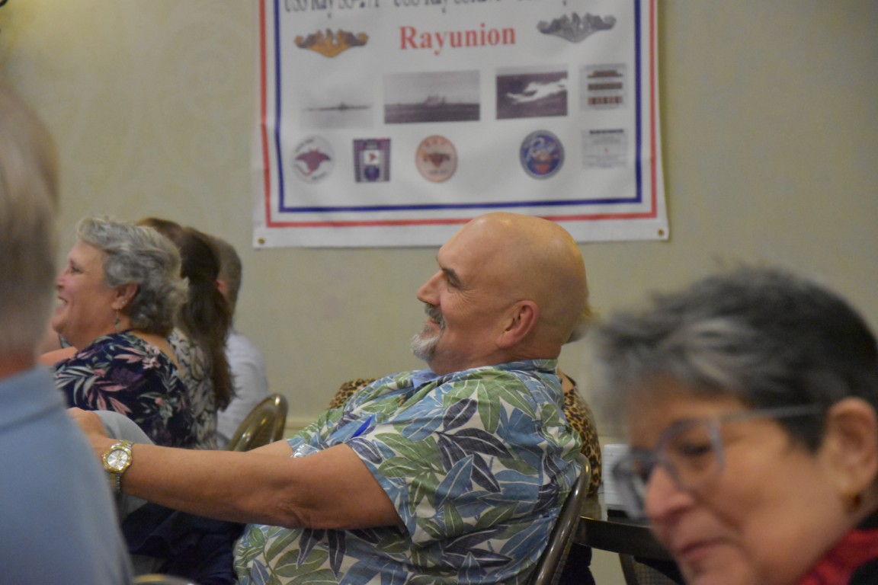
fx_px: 3292
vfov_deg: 10.2
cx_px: 439
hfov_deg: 15.2
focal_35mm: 135
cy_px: 292
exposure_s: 1/125
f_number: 5.6
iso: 8000
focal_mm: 90
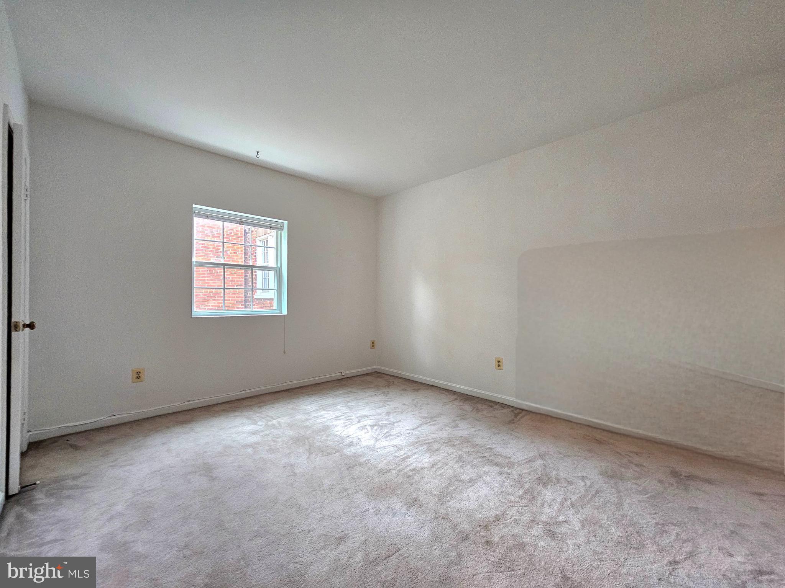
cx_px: 392
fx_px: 295
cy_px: 294
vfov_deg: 89.9
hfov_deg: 106.2
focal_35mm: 13
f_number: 2.2
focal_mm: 2.2
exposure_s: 1/30
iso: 400
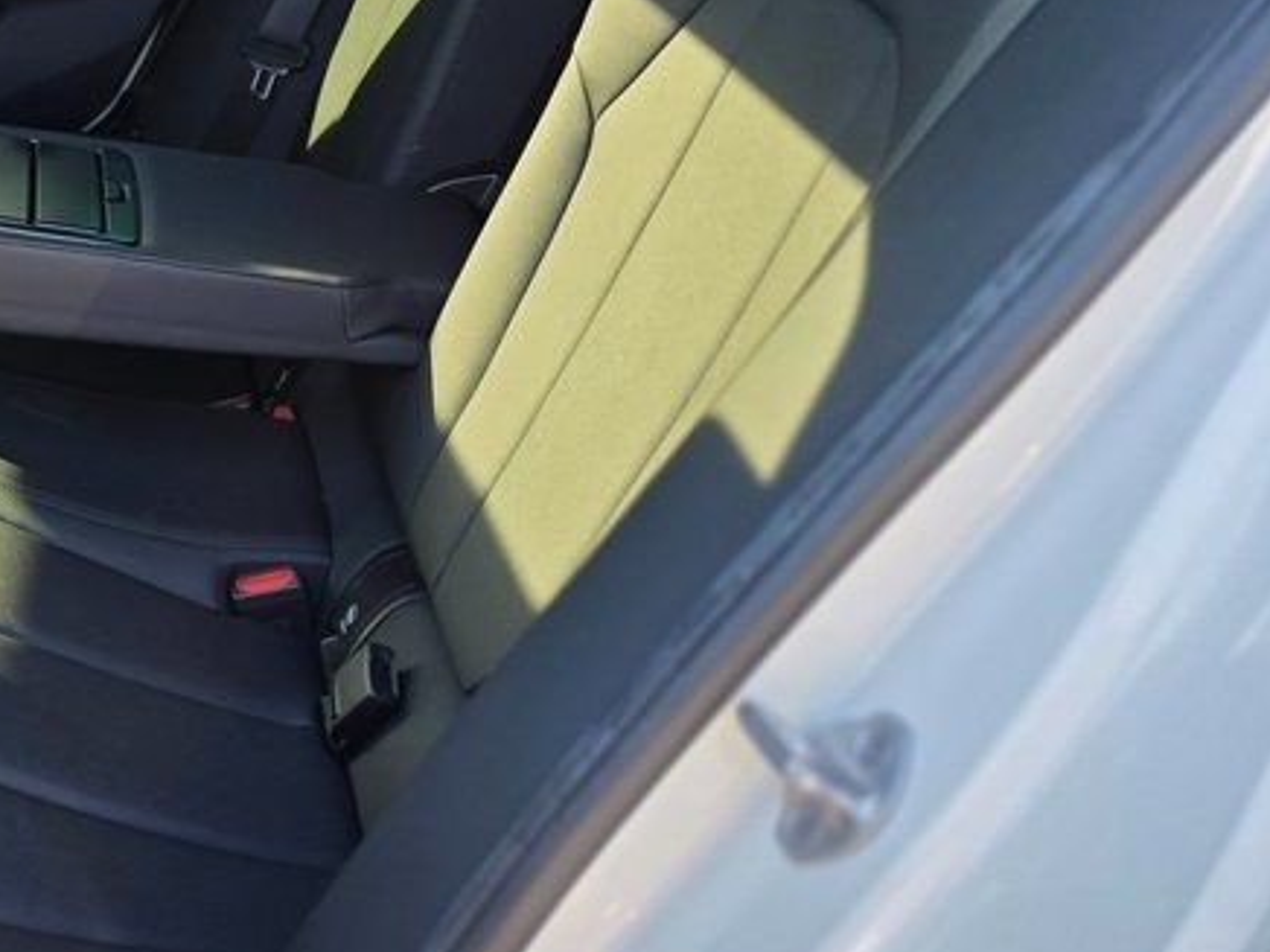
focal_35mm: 54
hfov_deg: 32.0
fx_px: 1981
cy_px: 297
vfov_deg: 26.8
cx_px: -76
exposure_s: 1/180
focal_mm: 6.3
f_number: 1.7
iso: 64
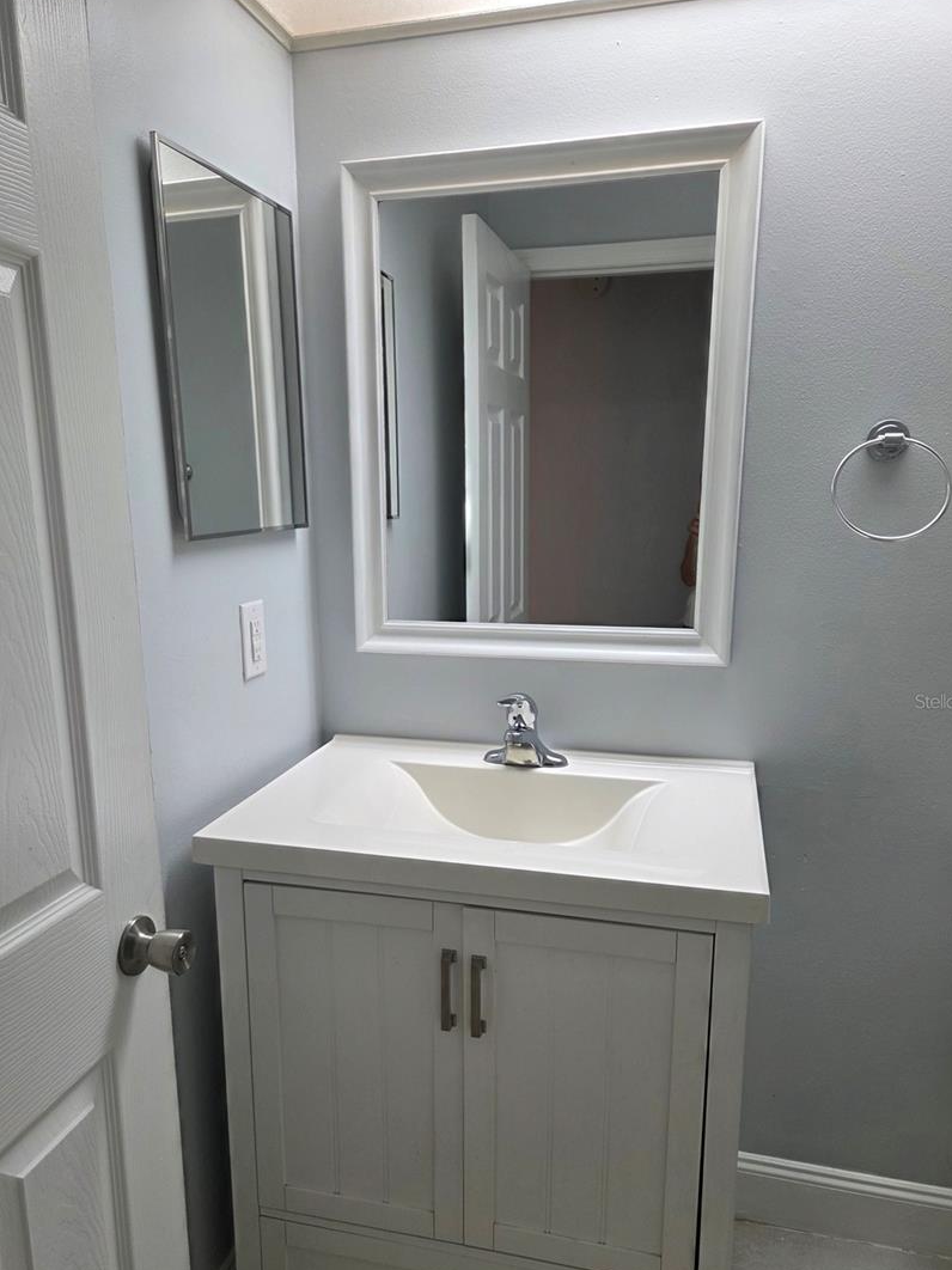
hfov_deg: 53.0
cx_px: 462
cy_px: 701
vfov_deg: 67.1
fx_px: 954
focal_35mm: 26
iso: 160
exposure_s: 1/120
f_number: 1.8
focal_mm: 5.4
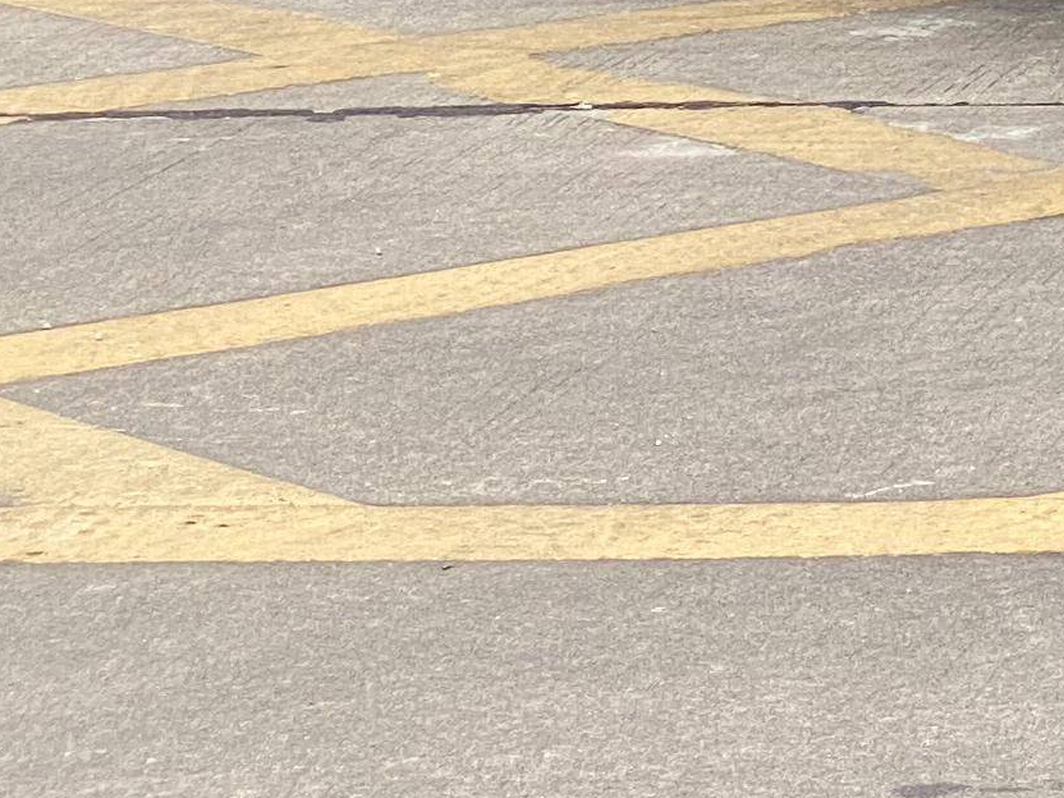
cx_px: 2522
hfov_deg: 7.4
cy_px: -1029
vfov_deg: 5.7
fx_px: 7746
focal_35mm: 252
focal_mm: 6
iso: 20
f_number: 2
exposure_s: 1/277
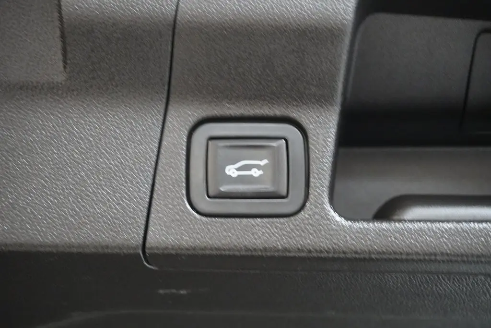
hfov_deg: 28.6
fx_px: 962
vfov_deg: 19.3
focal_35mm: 70
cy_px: 164
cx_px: 246
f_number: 5.6
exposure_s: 1/15
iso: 6400
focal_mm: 47
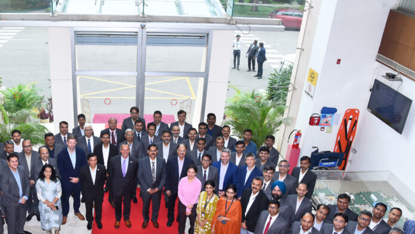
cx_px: 139
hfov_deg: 53.0
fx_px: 407
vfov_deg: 31.8
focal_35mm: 37
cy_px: 151
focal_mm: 24
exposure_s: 1/125
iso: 800
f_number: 7.1
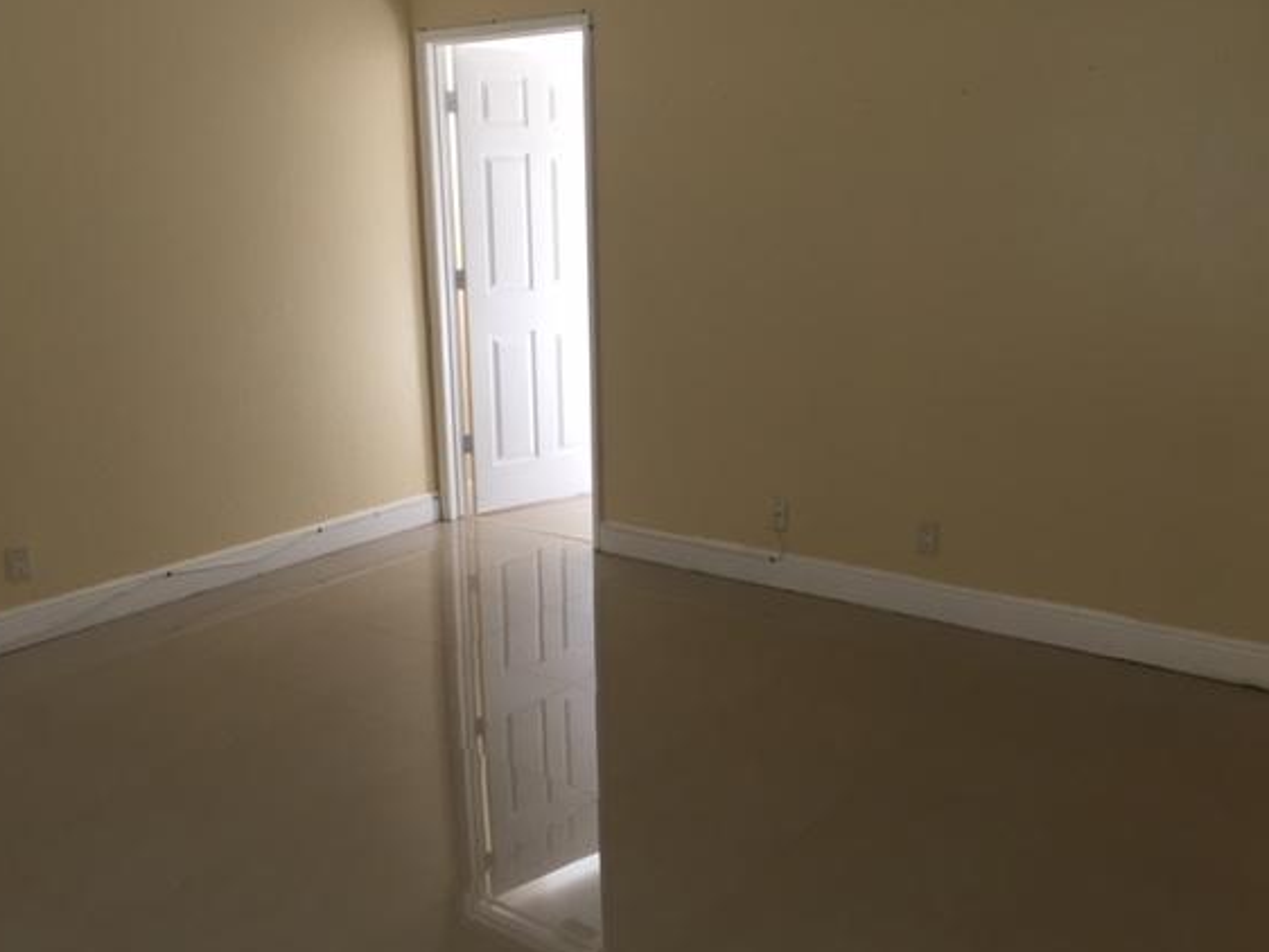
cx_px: 619
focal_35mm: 33
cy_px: 496
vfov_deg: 43.0
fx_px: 1210
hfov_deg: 55.3
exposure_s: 1/30
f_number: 2.2
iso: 32
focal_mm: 4.15
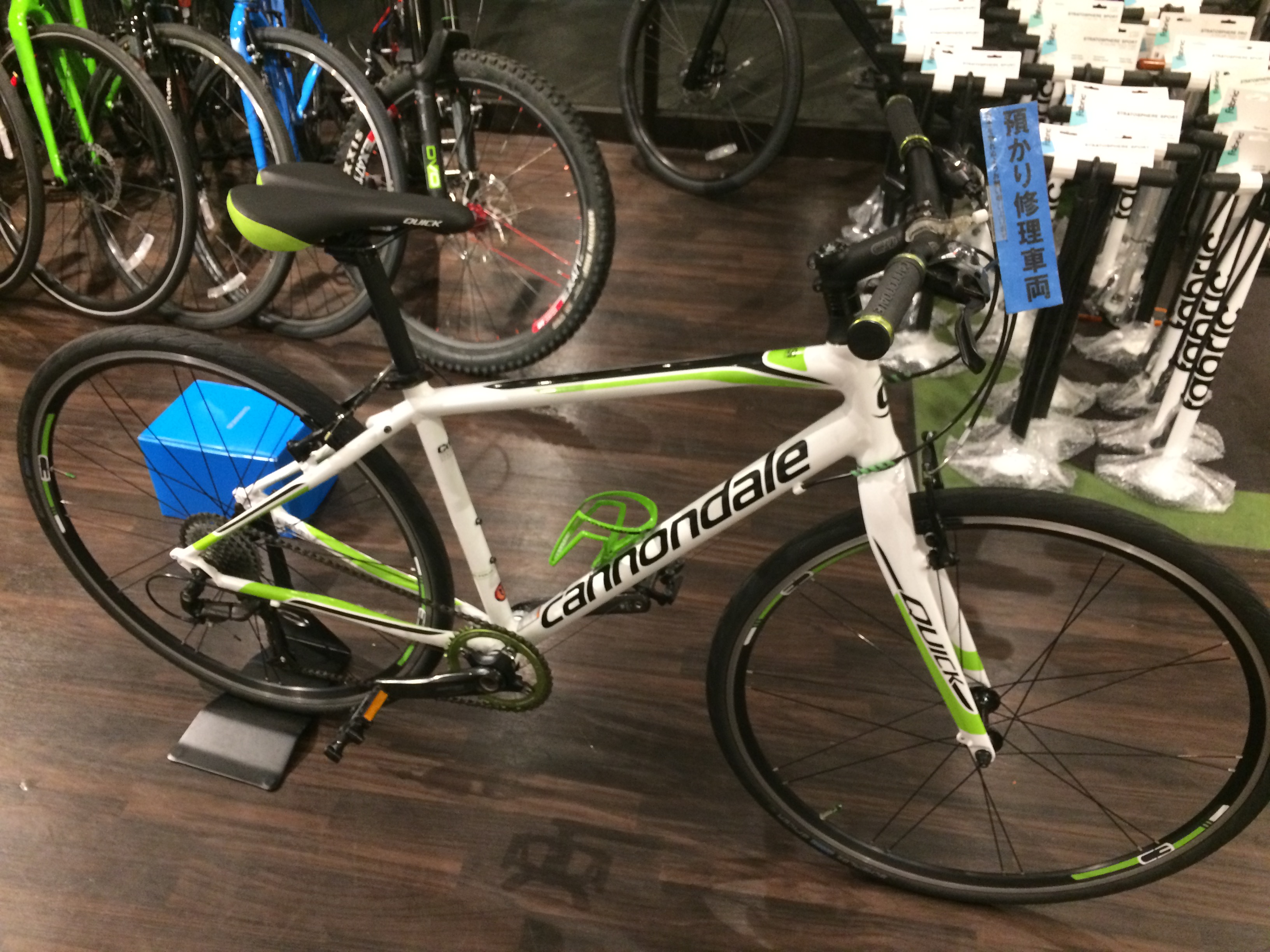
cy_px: 476
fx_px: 1064
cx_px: 635
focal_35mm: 29
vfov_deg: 48.2
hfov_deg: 61.7
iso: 320
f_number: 2.2
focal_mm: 4.15
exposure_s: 1/20
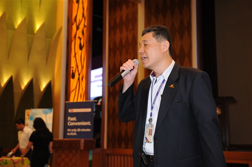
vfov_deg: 24.6
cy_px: 84
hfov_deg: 36.3
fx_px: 385
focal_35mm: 55
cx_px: 126
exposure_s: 1/60
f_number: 3.5
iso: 1000
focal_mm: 55
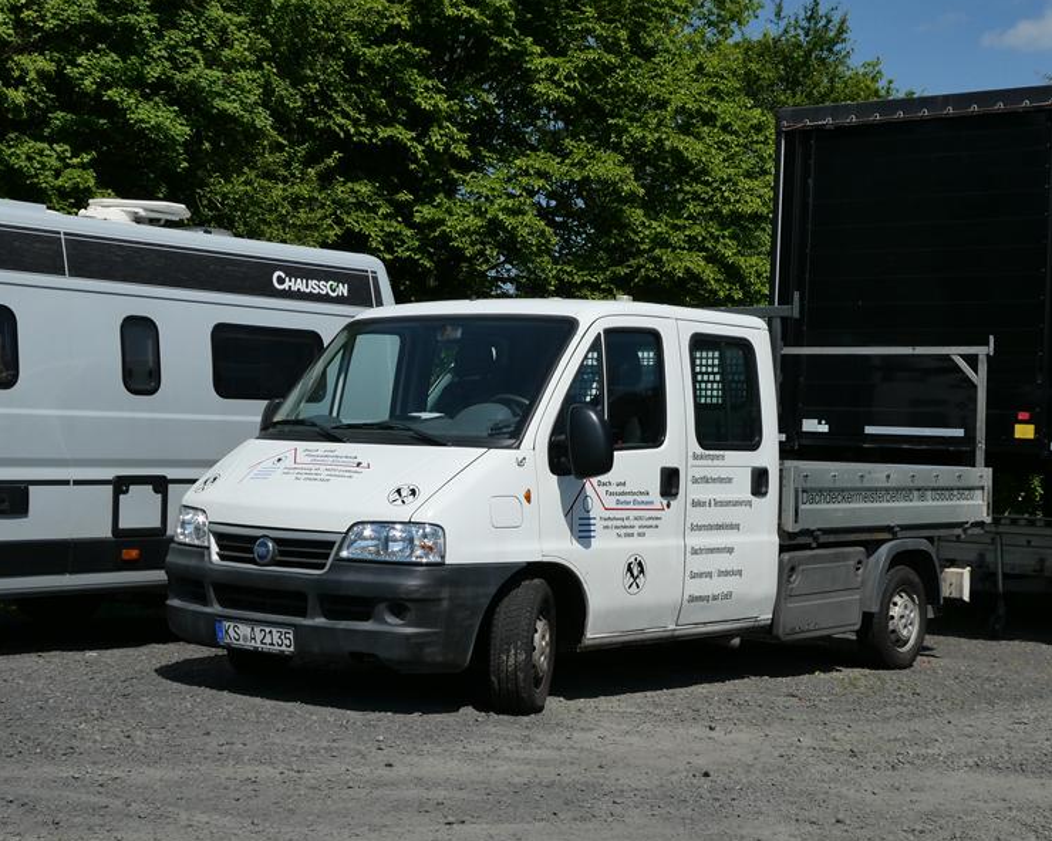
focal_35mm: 57
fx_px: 1775
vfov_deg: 26.7
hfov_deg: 33.0
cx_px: 533
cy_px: 419
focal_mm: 9.6
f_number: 5
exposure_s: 1/1000
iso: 80
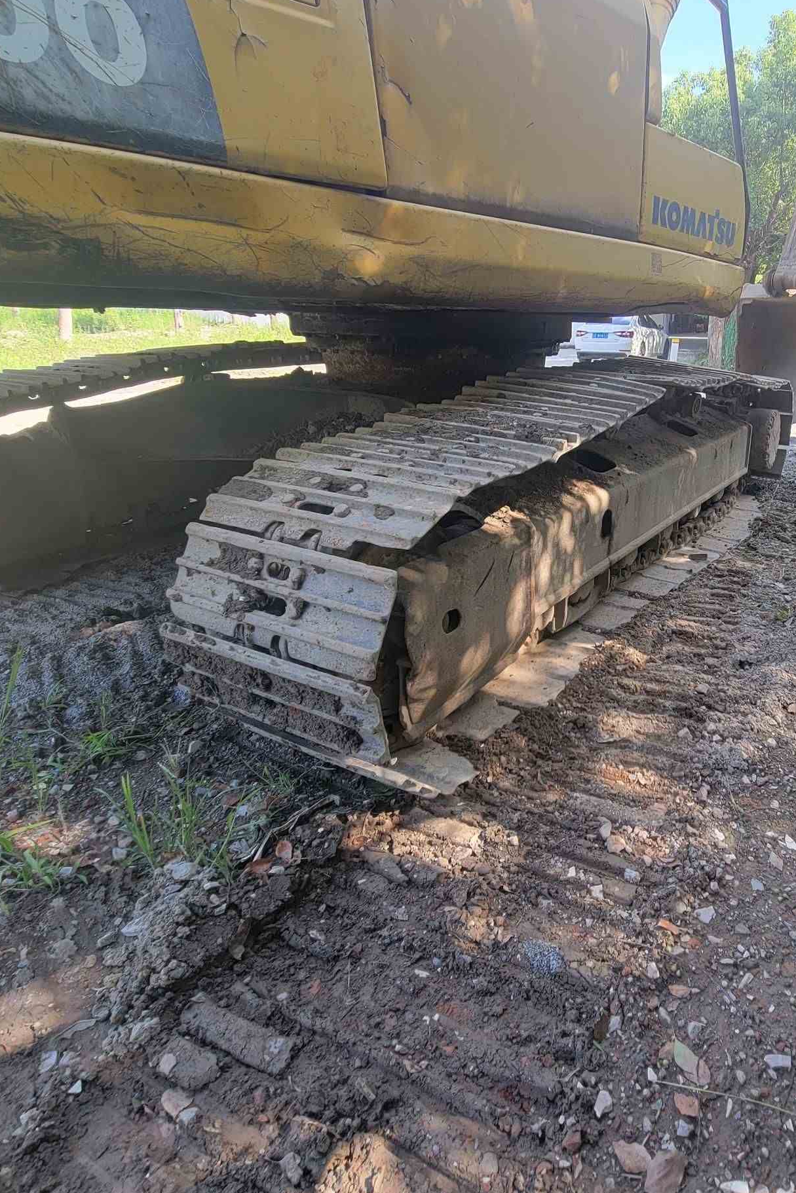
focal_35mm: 19
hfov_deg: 61.1
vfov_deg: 86.9
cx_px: 594
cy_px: 590
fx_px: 630
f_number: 2.2
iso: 50
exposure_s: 1/123
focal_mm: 2.2
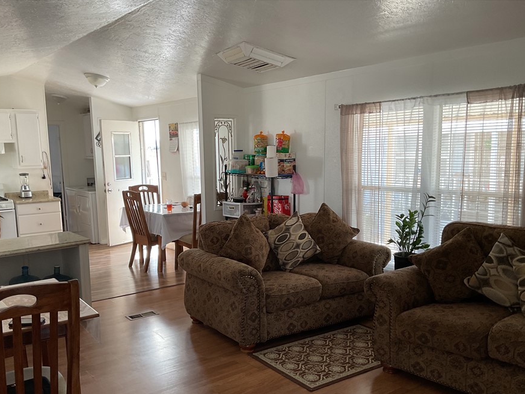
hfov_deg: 53.9
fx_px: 516
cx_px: 251
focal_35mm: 34
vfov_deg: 41.7
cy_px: 230
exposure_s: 1/60
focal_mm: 3
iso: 50
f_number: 1.8
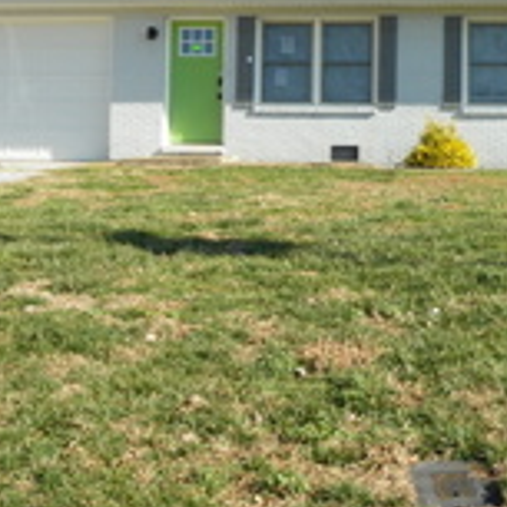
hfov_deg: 28.4
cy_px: 149
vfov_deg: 28.3
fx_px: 994
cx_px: 345
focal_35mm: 60
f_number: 8
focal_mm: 4.6
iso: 64
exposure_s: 1/125
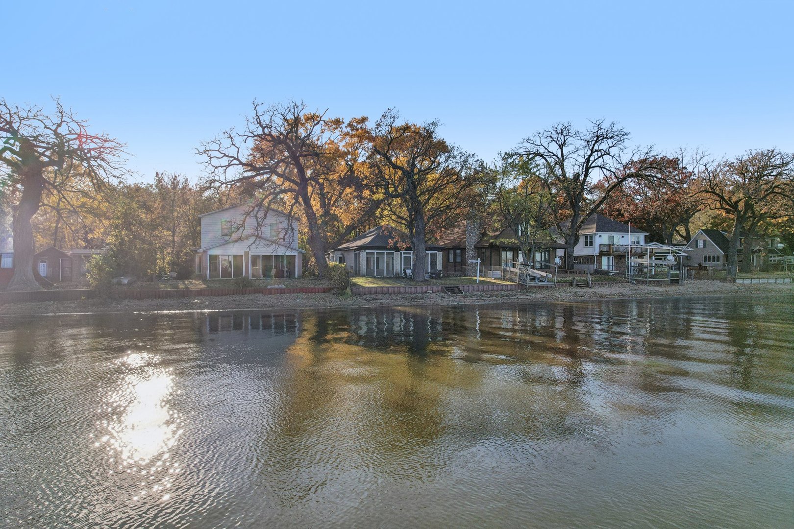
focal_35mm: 22
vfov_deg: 57.2
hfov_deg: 78.6
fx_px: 485
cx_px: 397
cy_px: 264
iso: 100
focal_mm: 8.4
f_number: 2.8
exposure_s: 1/350
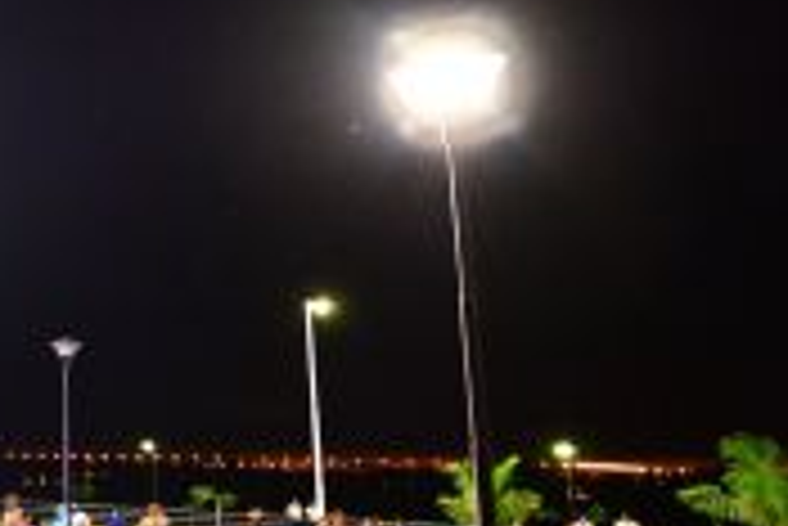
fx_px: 1052
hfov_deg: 27.0
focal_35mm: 48
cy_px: 321
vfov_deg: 28.0
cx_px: -428
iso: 2000
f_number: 2.8
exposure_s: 1/30
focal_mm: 14
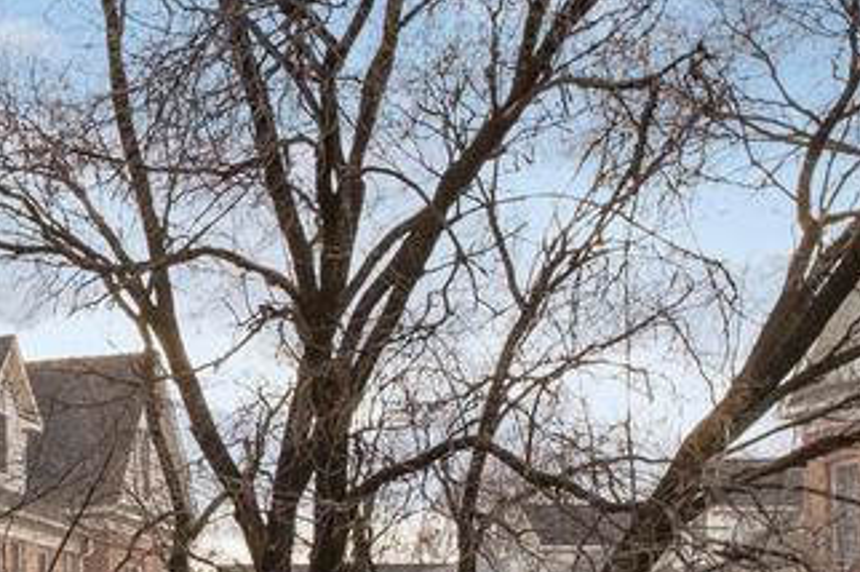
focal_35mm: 94
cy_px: 548
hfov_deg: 19.2
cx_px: -409
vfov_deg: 14.3
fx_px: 2243
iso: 320
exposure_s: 1/170
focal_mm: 14
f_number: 8
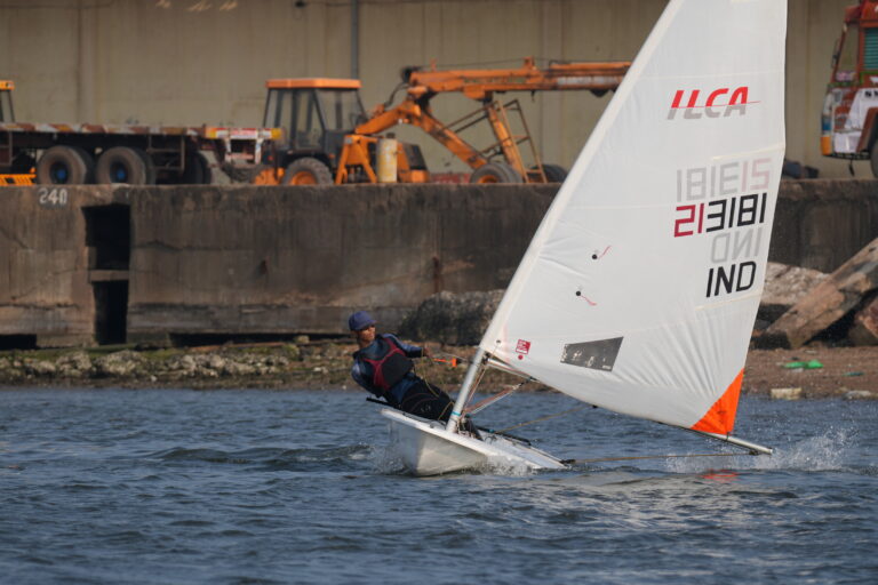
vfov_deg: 3.5
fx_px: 9580
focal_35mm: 393
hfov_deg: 5.2
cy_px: 292
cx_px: 439
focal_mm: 261.9
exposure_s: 1/800
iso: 125
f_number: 6.3
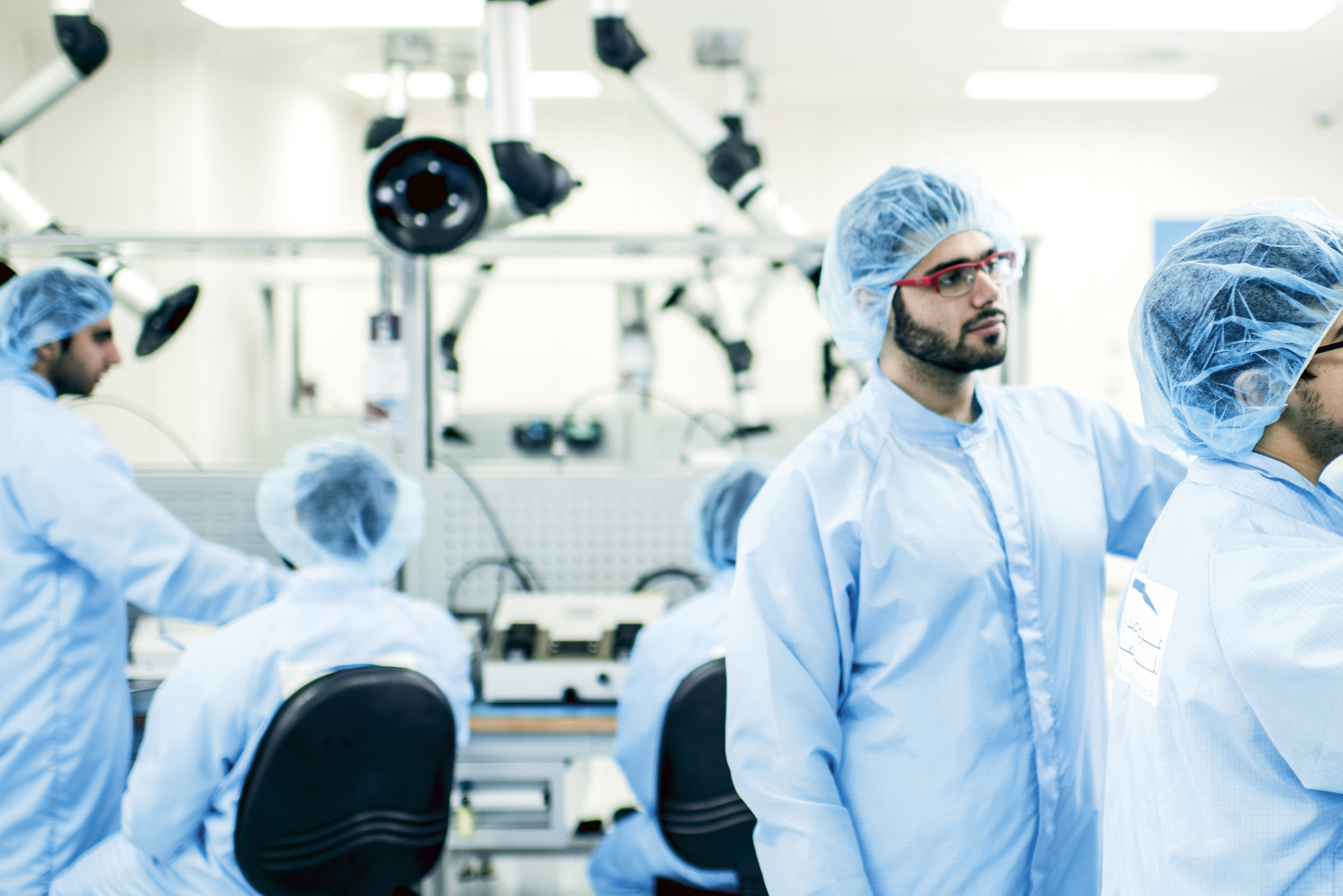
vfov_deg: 24.2
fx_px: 2090
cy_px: 414
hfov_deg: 35.2
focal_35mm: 56
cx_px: 920
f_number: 1.8
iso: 160
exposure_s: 1/80
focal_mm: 35
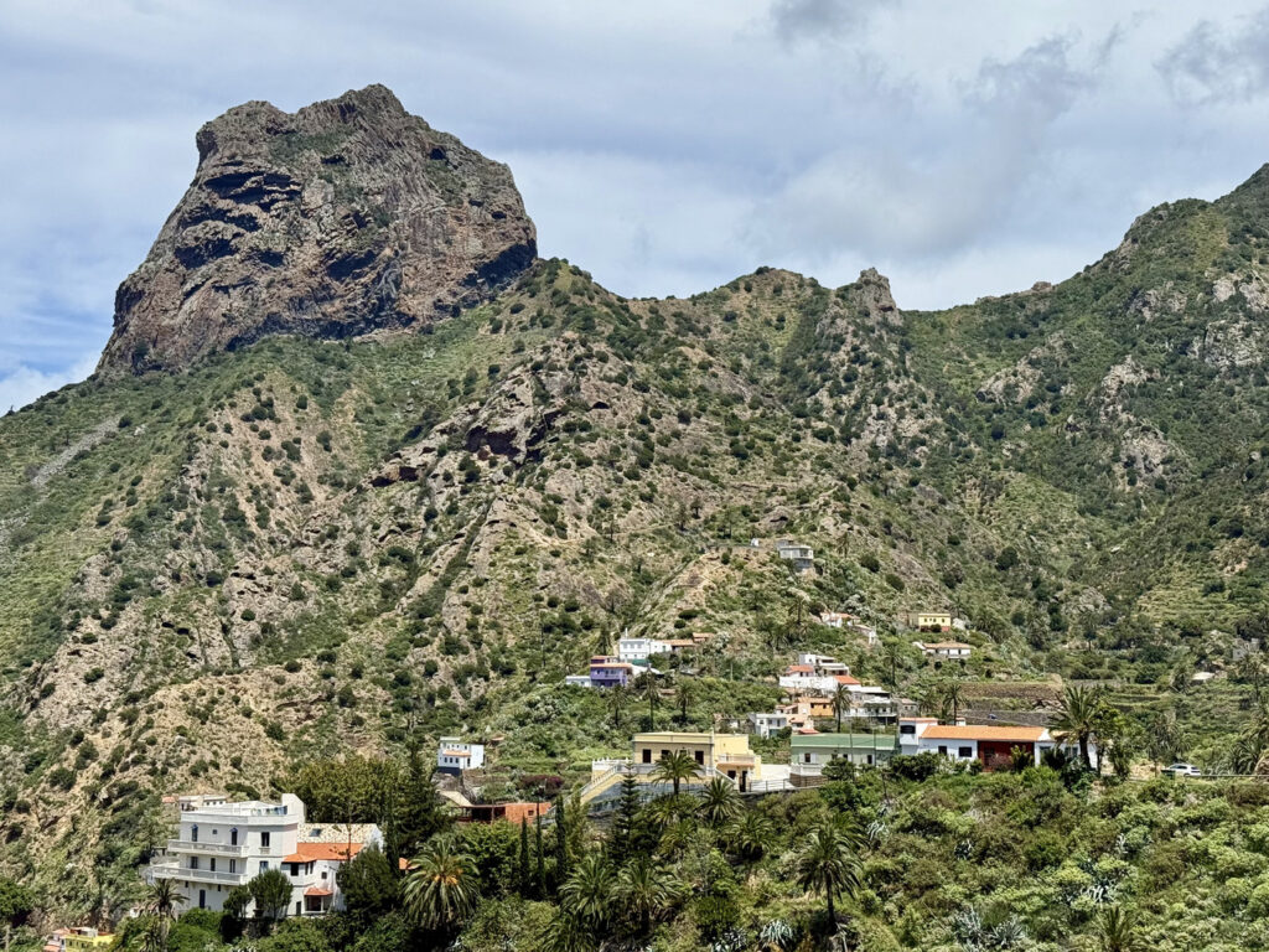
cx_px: 634
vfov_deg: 30.3
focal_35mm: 48
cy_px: 476
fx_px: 1760
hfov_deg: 39.7
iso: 64
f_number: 1.78
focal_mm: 6.76
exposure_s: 1/7143
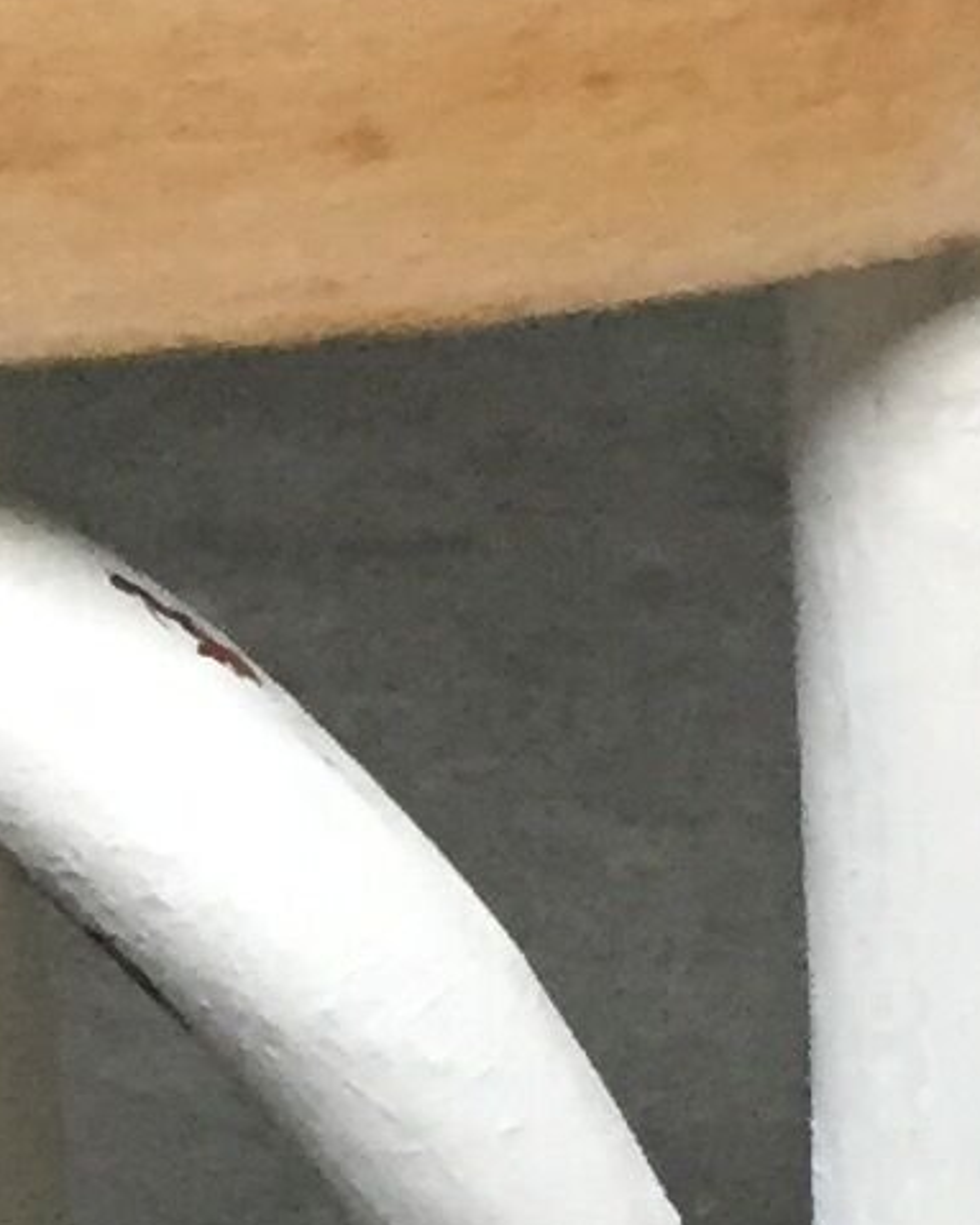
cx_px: 54
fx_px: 6999
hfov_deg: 8.0
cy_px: 1772
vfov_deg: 9.7
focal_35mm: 193
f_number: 2.2
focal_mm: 4.15
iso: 250
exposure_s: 1/33
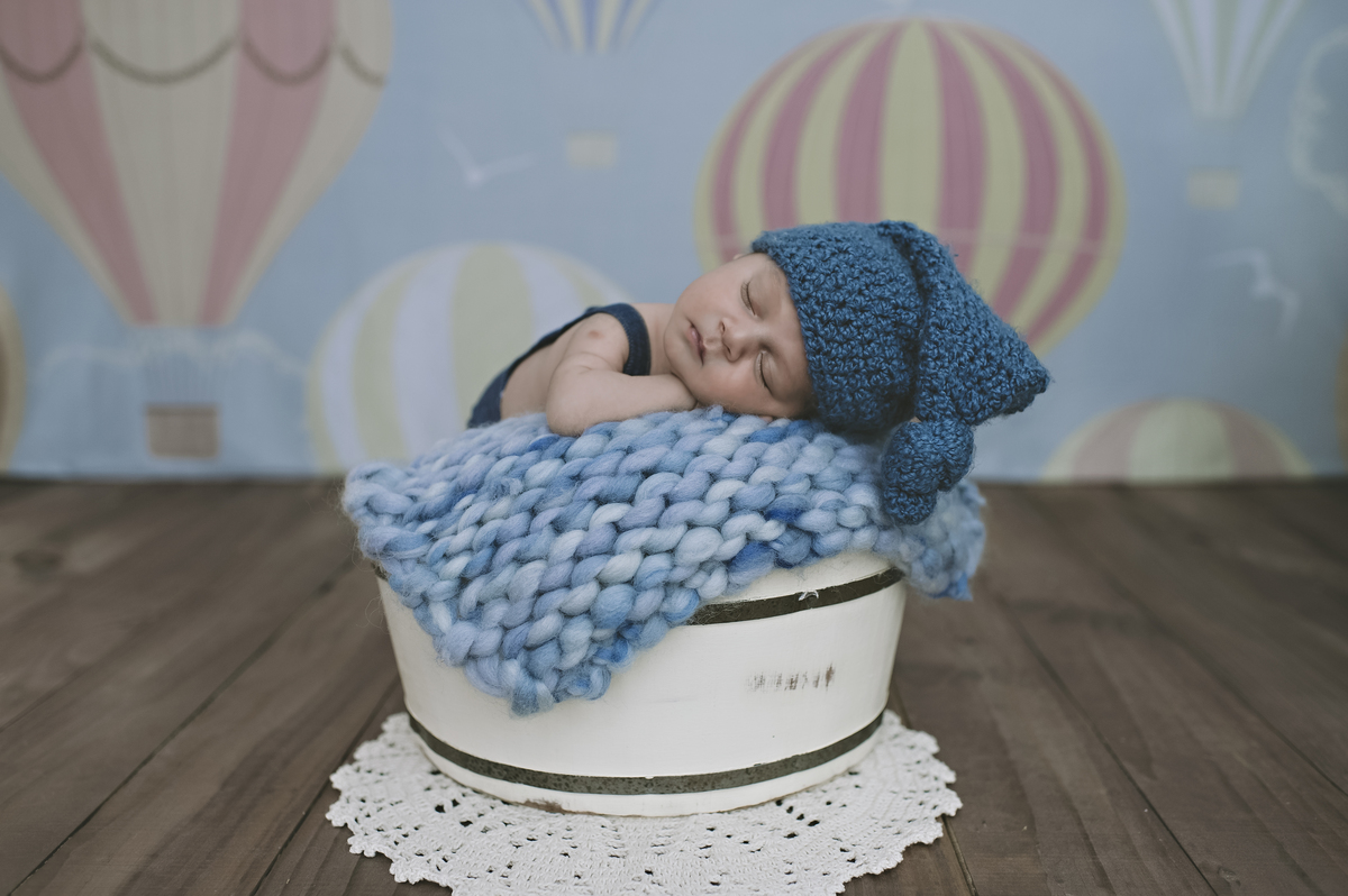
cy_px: 448
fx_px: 1309
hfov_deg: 54.5
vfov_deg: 37.8
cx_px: 674
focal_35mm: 35
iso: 200
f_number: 2.5
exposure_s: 1/200
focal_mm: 35
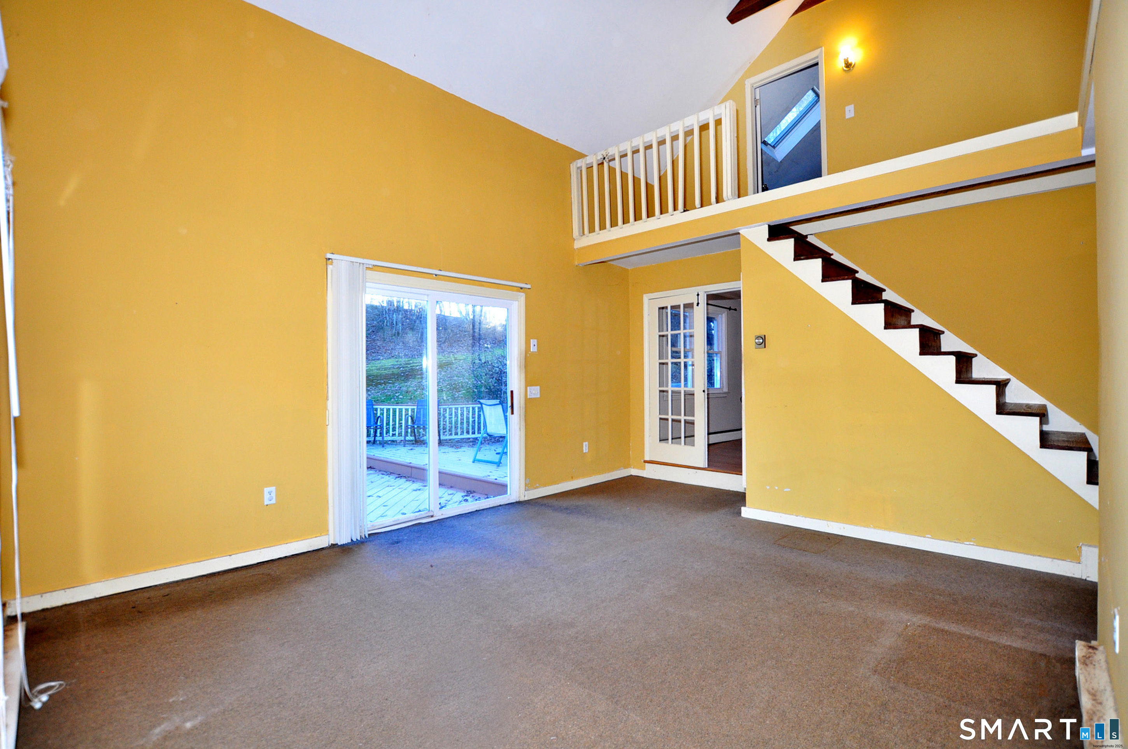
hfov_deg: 95.1
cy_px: 374
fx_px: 516
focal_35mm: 16
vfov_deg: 71.9
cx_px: 564
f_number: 4
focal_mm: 11
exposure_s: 1/125
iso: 800
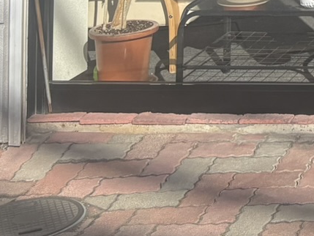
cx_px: 635
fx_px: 1125
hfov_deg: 13.5
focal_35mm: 124
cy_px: -322
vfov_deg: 10.4
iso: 50
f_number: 1.6
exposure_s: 1/2747
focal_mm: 5.96
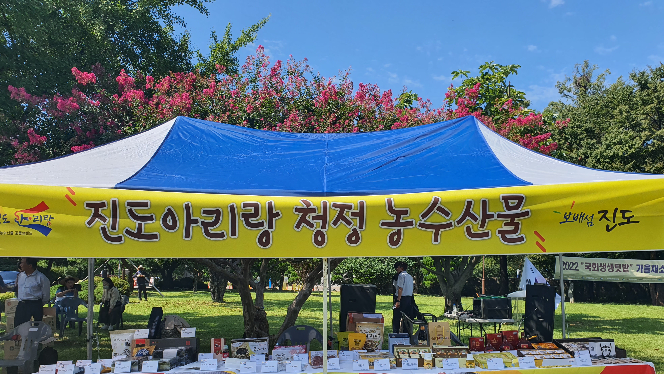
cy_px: 247
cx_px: 326
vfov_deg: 39.7
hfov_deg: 66.1
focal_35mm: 29
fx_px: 511
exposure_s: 1/1252
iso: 50
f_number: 2.4
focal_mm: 4.3
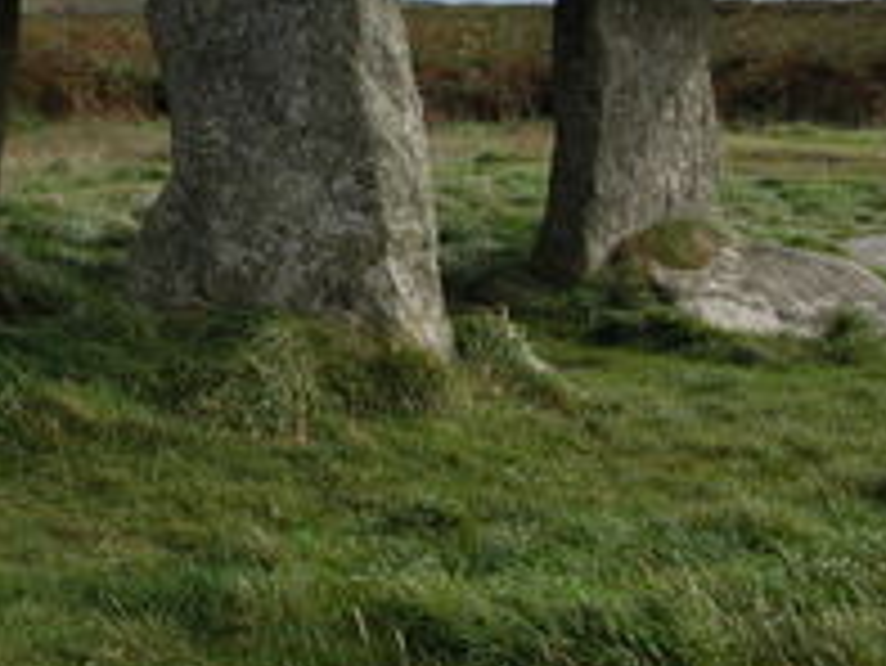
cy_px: 4
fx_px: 1818
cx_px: 243
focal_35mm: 71
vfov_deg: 20.1
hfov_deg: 27.1
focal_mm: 8.9
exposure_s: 1/284
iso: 100
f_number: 6.3
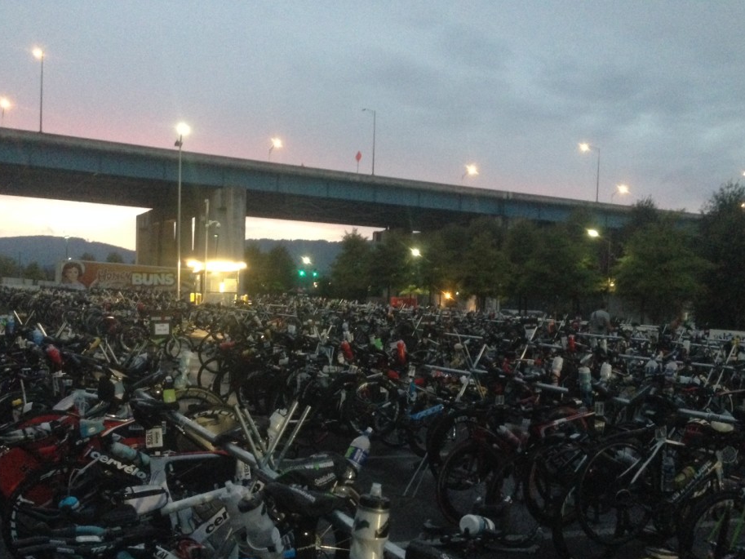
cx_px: 345
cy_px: 313
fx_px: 796
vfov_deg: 38.6
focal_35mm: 37
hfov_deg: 50.1
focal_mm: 4.12
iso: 640
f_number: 2.4
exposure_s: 1/15
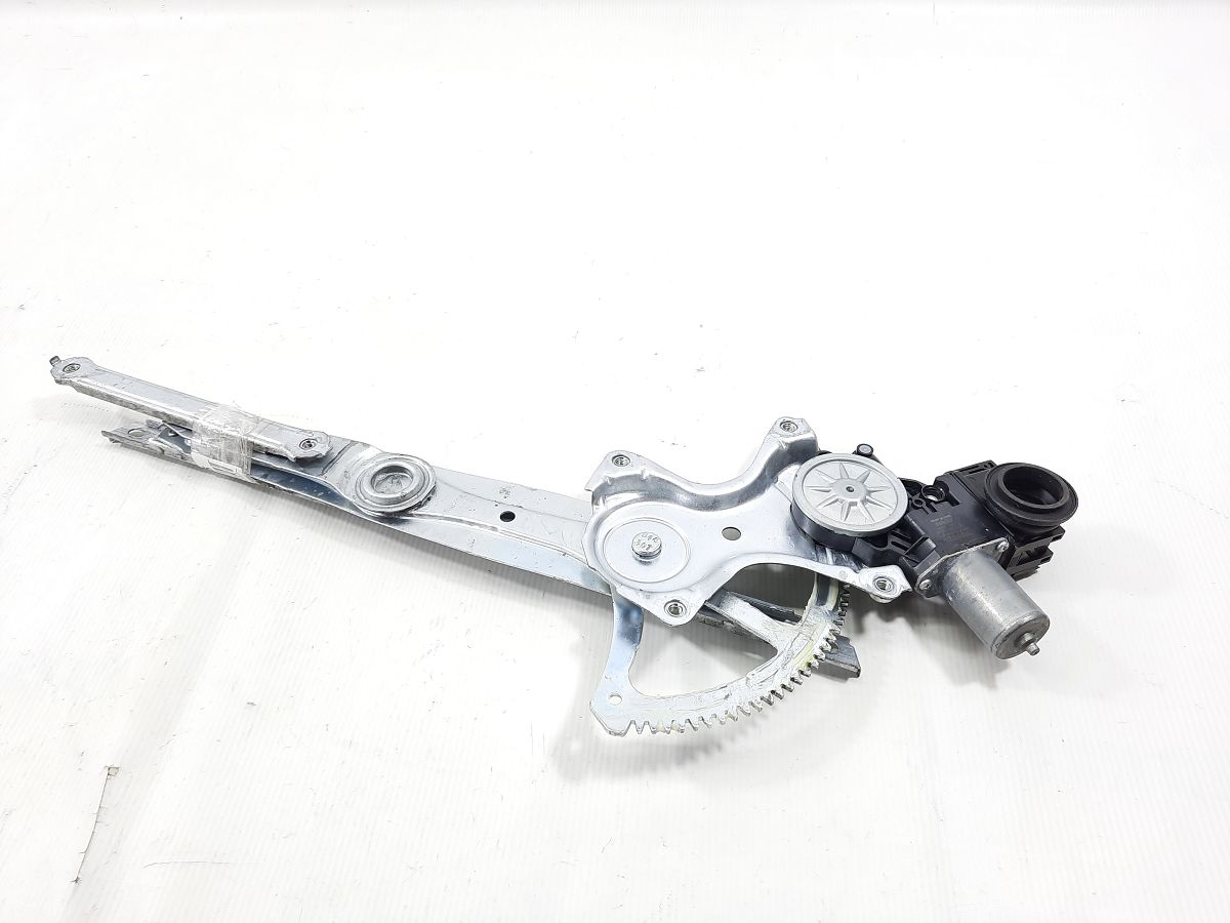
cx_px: 615
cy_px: 462
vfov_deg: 54.9
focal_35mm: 25
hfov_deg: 69.4
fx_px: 888
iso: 50
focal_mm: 4.6
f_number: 2
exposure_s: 1/50
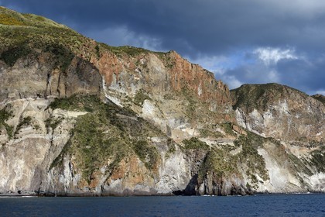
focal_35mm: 70
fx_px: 632
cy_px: 108
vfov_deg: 19.5
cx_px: 162
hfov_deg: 28.8
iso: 200
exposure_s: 1/800
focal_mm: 70
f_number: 7.1
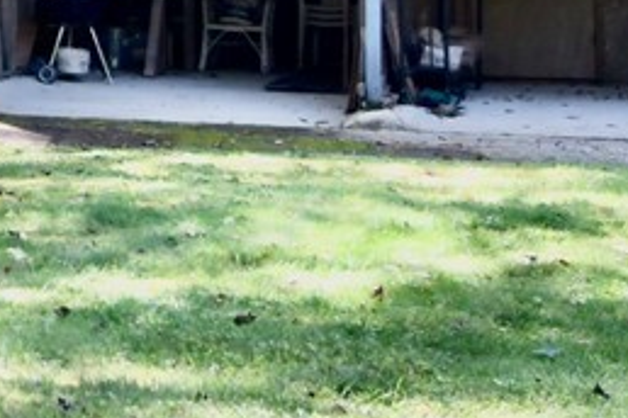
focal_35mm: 139
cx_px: -234
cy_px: -279
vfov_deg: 9.5
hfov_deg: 14.1
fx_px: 2425
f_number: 4.5
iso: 450
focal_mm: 22
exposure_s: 1/250
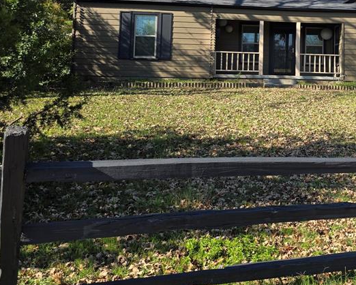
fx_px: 464
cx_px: 279
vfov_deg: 33.1
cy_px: 52
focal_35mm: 44
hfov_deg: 40.5
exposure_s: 1/2579
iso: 80
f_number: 1.7
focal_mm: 6.3
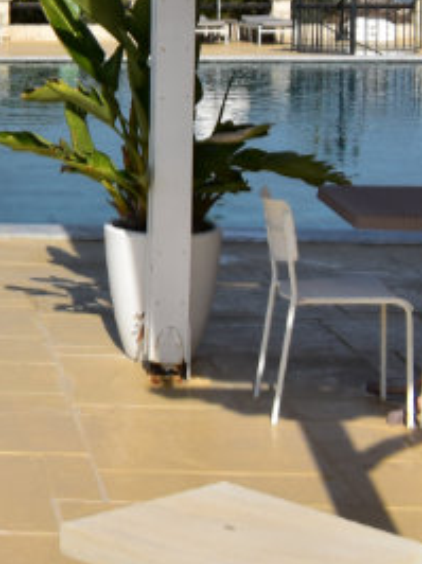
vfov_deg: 19.3
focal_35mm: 100
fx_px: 1628
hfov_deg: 12.4
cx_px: -513
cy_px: 52
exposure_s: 1/500
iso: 220
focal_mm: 18
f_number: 11
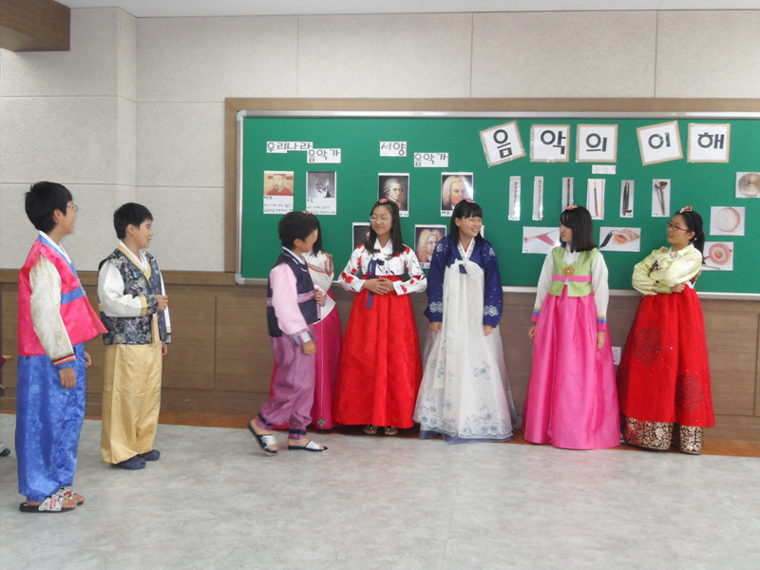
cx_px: 380
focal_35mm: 45
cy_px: 285
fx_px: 988
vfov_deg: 32.2
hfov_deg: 42.1
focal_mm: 9.6
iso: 200
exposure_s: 1/60
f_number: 3.6
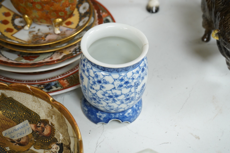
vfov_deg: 19.4
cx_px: 115
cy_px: 76
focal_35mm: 70
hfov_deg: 28.9
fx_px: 447
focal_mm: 70
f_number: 8
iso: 2500
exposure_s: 1/80
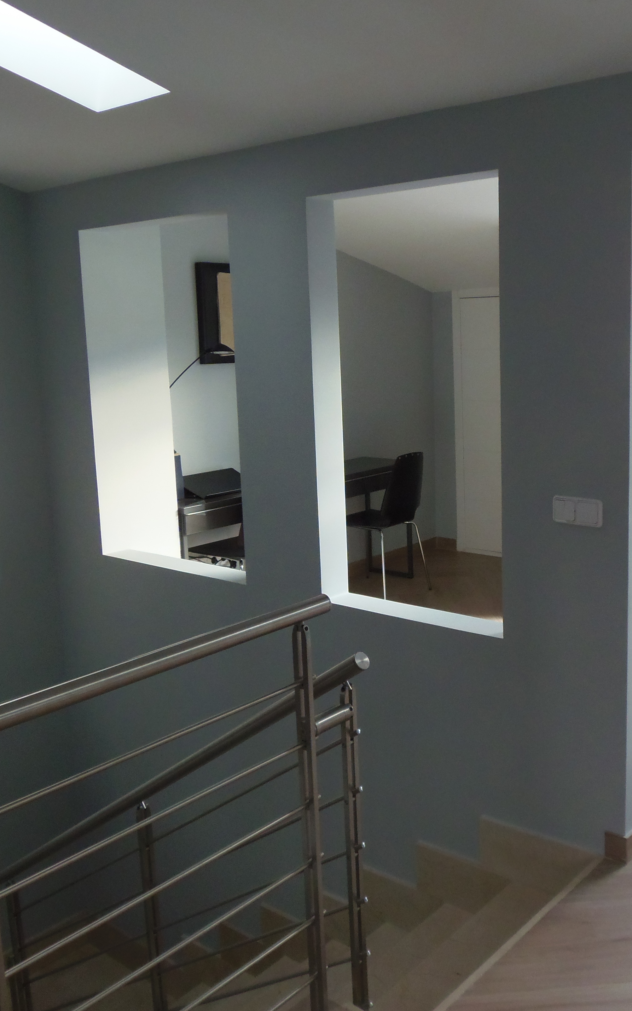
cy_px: 505
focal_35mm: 34
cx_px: 362
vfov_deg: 56.7
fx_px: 937
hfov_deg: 37.2
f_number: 2.9
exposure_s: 1/30
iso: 160
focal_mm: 4.3
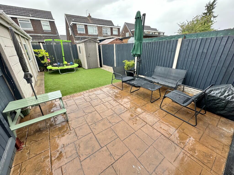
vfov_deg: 85.7
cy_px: 88
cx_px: 117
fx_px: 95
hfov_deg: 102.1
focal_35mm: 14
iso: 50
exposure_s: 1/99
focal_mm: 2.22
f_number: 2.2
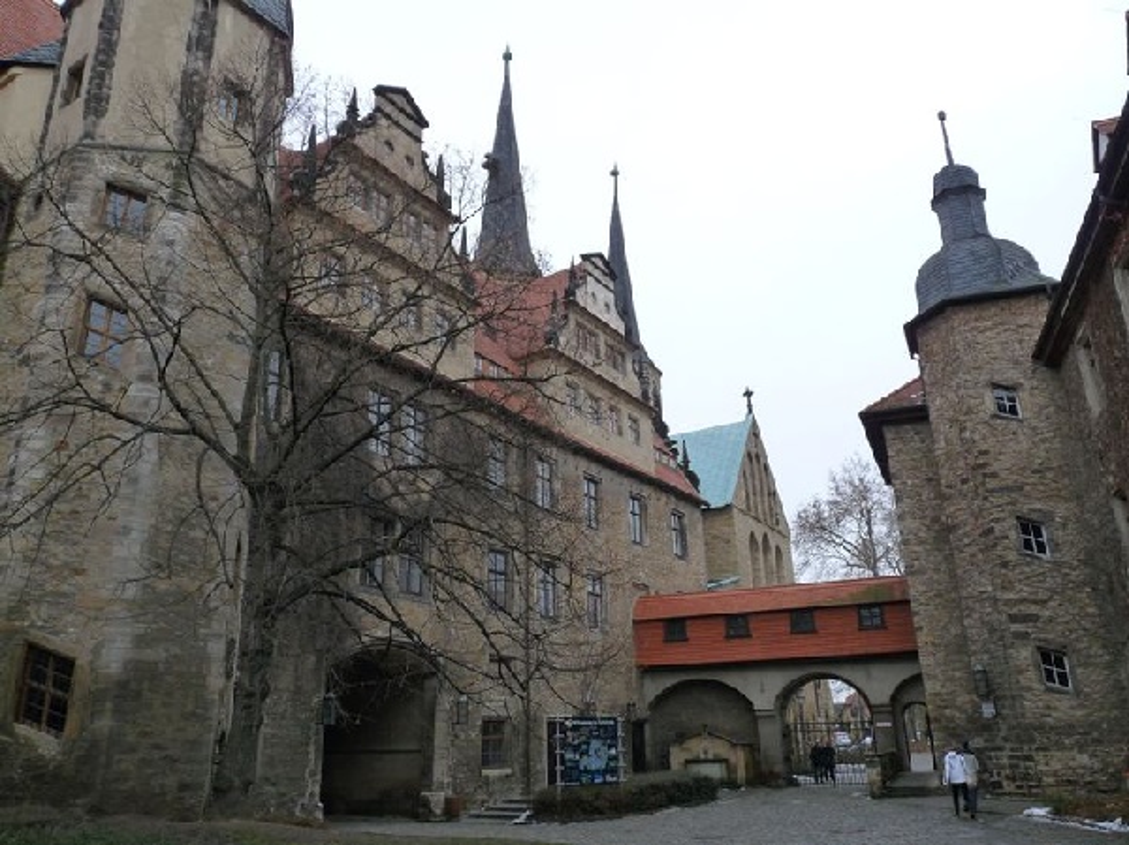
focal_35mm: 27
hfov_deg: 65.4
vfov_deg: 51.3
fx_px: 880
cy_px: 422
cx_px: 564
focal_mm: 4.8
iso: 160
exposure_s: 1/200
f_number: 4
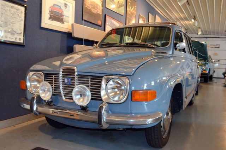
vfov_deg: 39.8
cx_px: 113
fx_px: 207
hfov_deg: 57.3
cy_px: 75
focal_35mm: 33
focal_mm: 22
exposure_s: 1/60
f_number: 4
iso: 2000
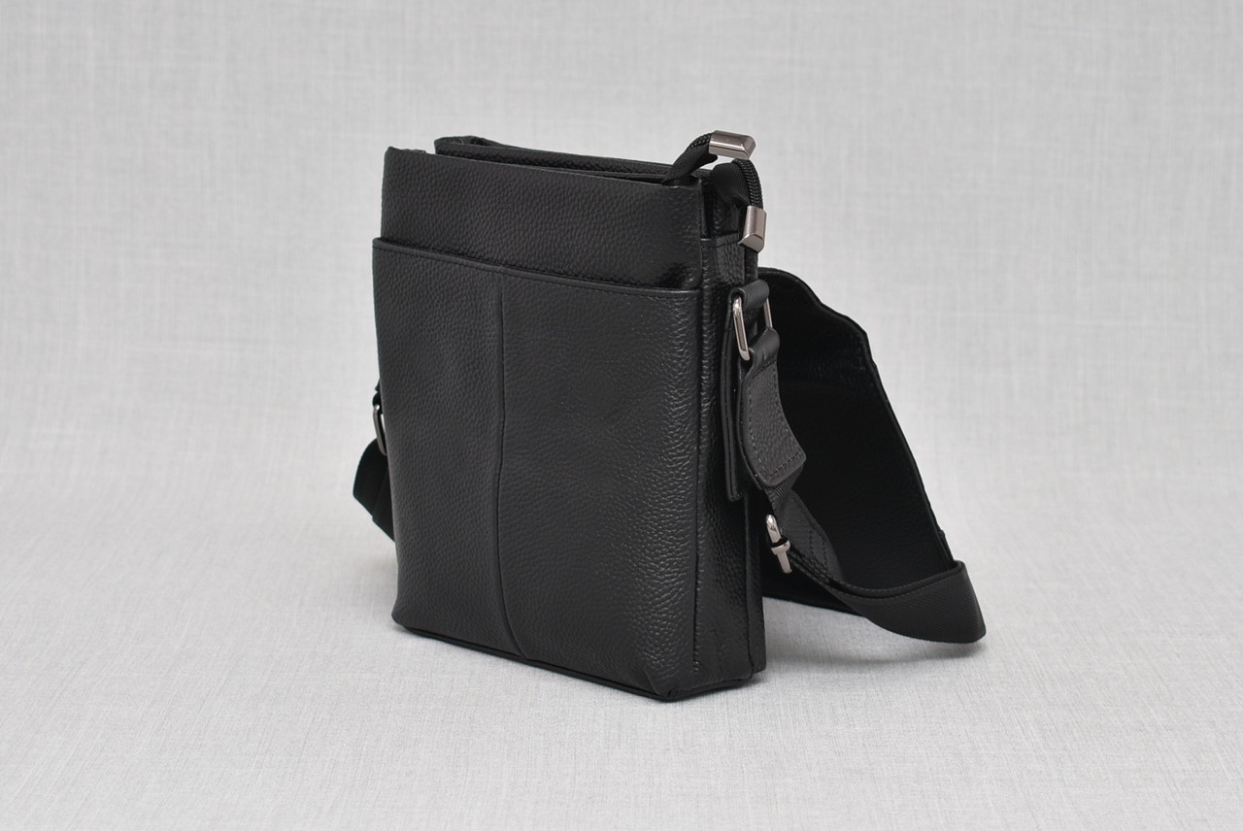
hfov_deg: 31.9
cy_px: 416
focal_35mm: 63
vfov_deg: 21.6
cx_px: 622
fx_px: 2177
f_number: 5.6
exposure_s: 1/60
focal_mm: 42
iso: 100
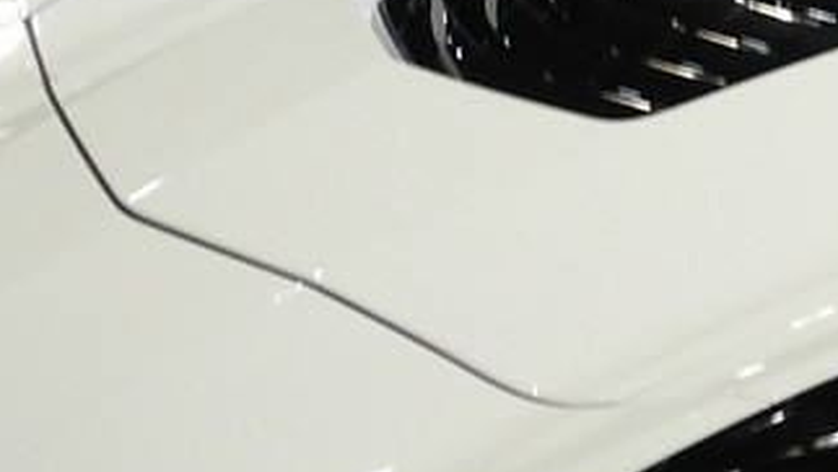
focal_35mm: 243
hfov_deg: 8.1
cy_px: -159
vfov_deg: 5.0
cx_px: 2037
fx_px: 5402
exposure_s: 1/50
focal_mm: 20
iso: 400
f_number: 3.5
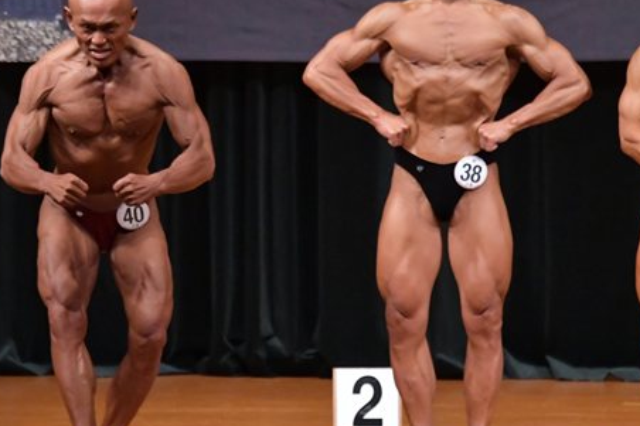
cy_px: 200
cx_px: 120
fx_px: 7766
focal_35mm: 437
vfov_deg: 3.1
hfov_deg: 4.7
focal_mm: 170
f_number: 5.6
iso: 6400
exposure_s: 1/400
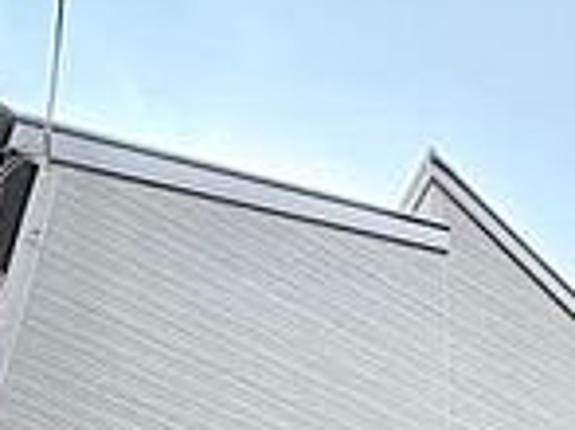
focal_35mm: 59
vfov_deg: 17.7
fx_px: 979
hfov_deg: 32.3
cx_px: 411
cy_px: 854
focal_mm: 2.22
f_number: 2.2
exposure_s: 1/255
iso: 64
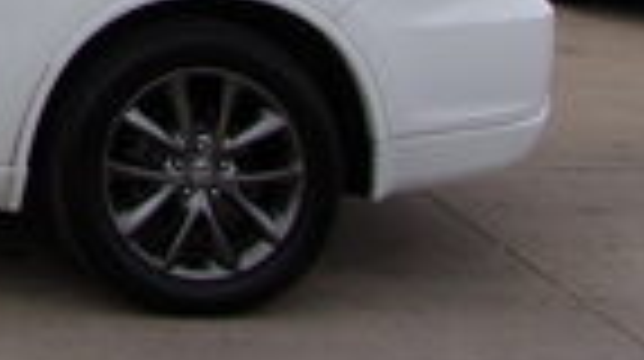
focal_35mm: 107
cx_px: -270
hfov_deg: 18.2
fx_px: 1825
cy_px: -432
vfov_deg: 10.1
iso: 80
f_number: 3
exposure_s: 1/340
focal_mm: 4.9
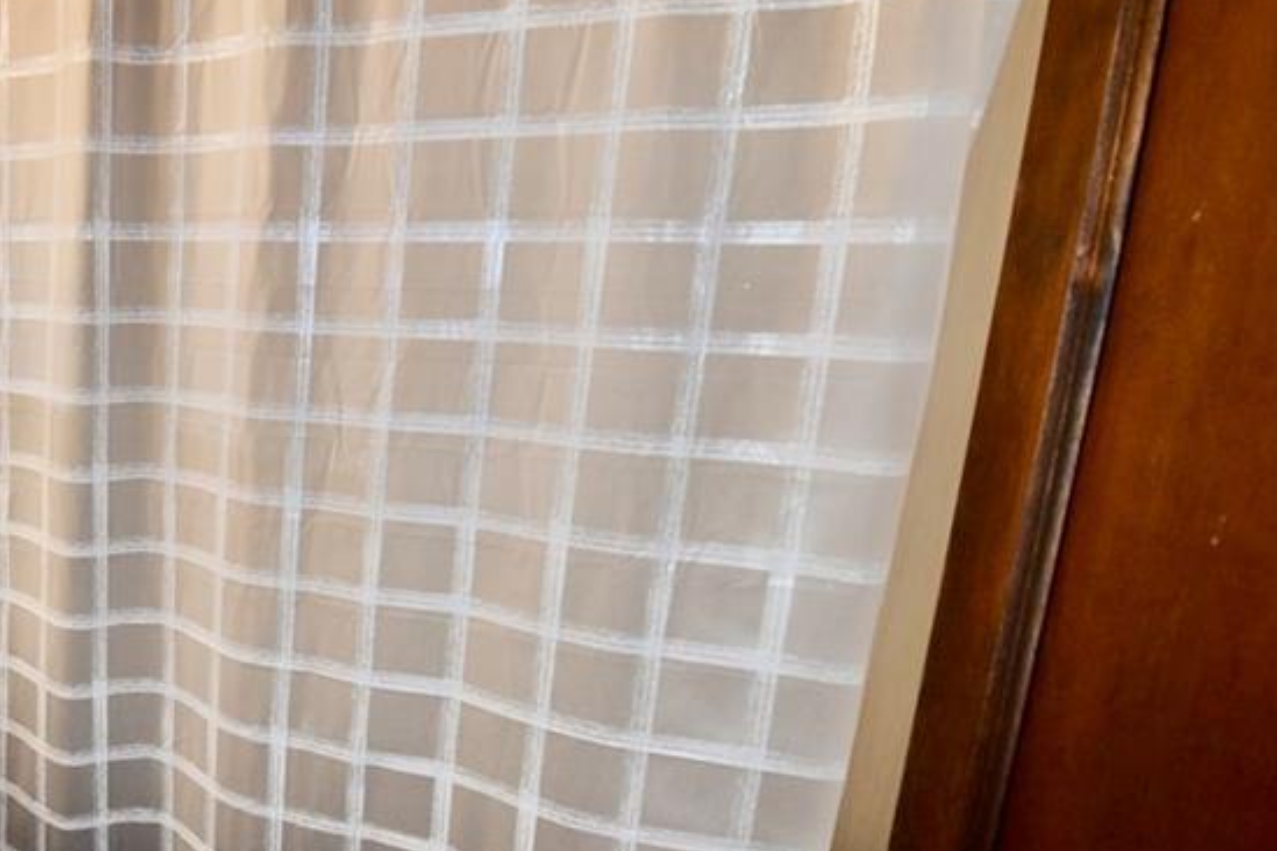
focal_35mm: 28
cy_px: 508
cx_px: 128
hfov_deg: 56.5
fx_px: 993
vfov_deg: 46.2
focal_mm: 10
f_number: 4.5
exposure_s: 1/160
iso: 800
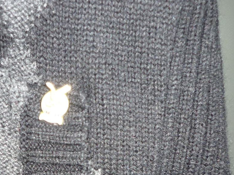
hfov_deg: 33.1
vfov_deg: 25.3
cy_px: 137
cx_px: 59
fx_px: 385
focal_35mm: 57
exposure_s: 1/30
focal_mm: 5.5
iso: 100
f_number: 2.8
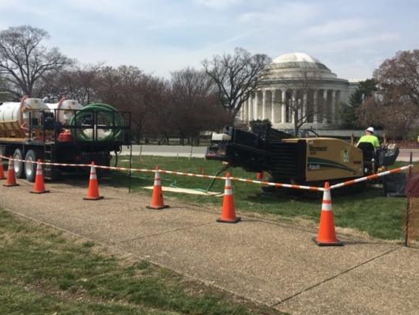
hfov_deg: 52.6
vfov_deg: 40.7
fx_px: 424
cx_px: 221
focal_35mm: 35
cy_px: 139
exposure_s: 1/1923
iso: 25
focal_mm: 4.15
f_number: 2.2
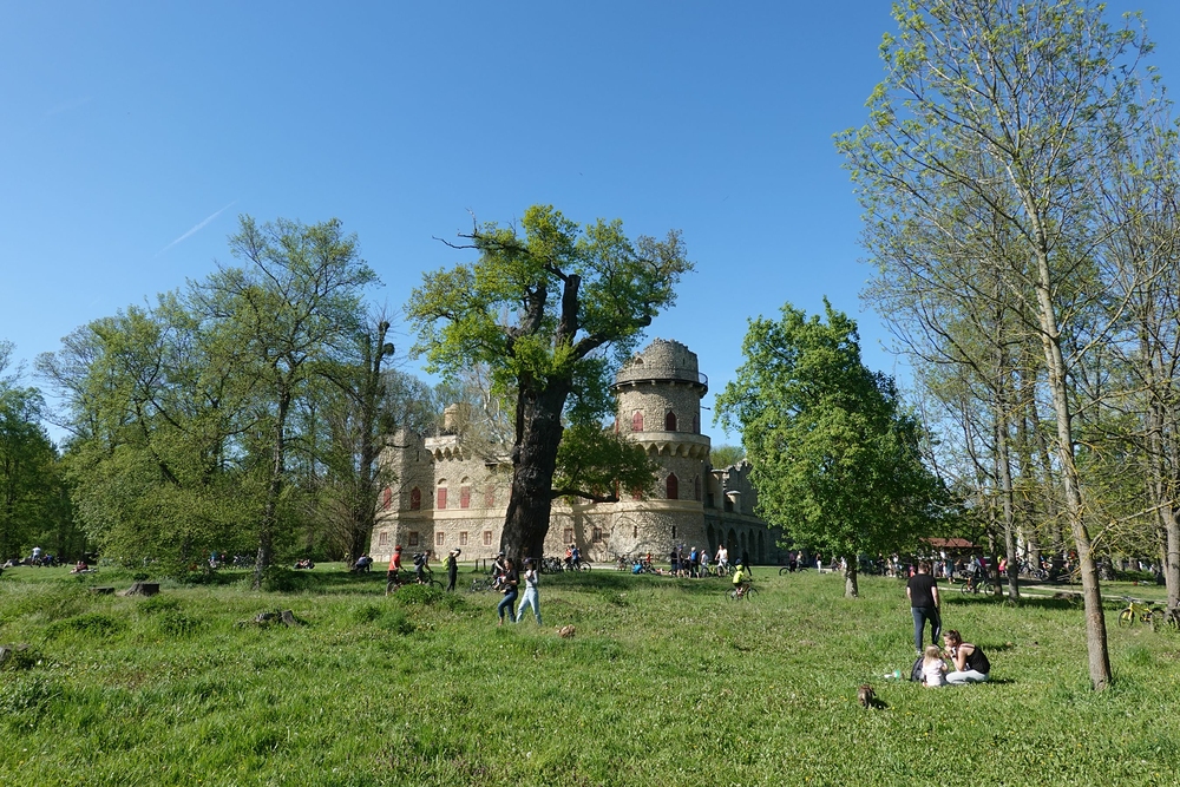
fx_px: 787
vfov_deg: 53.1
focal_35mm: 24
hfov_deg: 73.7
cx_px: 590
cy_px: 394
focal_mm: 9
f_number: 7.1
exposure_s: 1/250
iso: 125
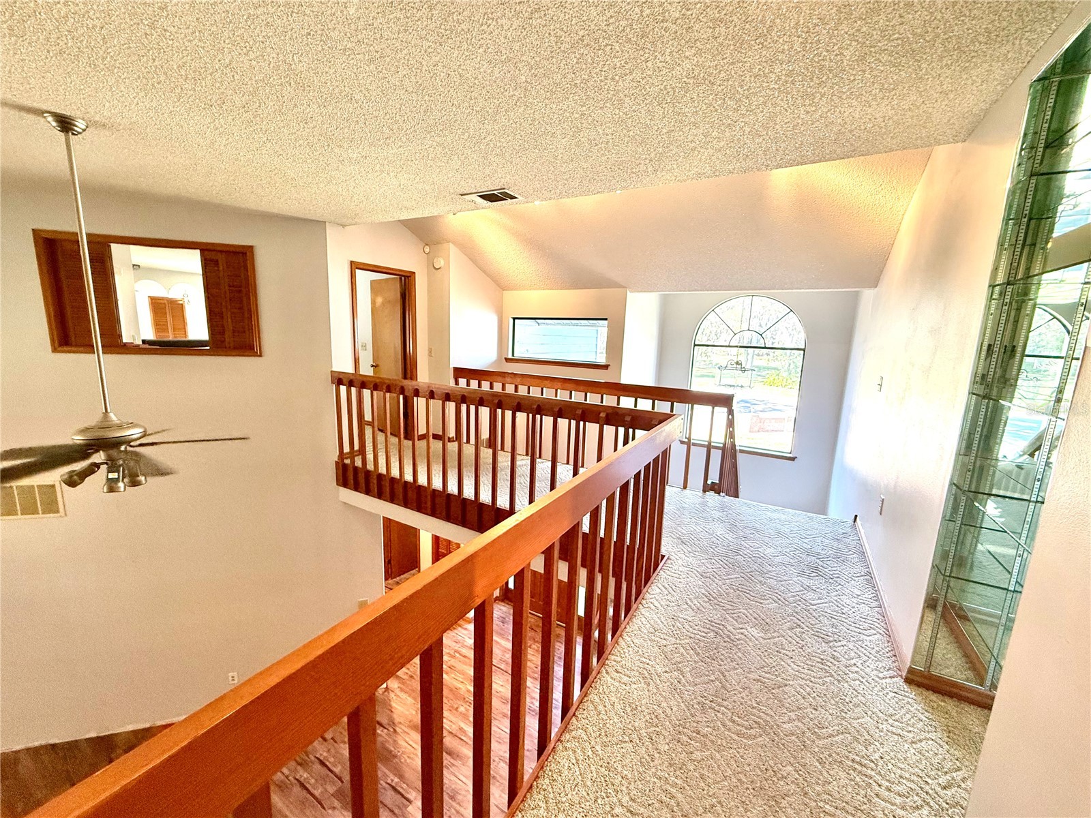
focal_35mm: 14
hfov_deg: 102.1
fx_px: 441
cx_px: 546
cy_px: 409
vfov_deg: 85.7
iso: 320
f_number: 2.2
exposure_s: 1/120
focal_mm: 2.22
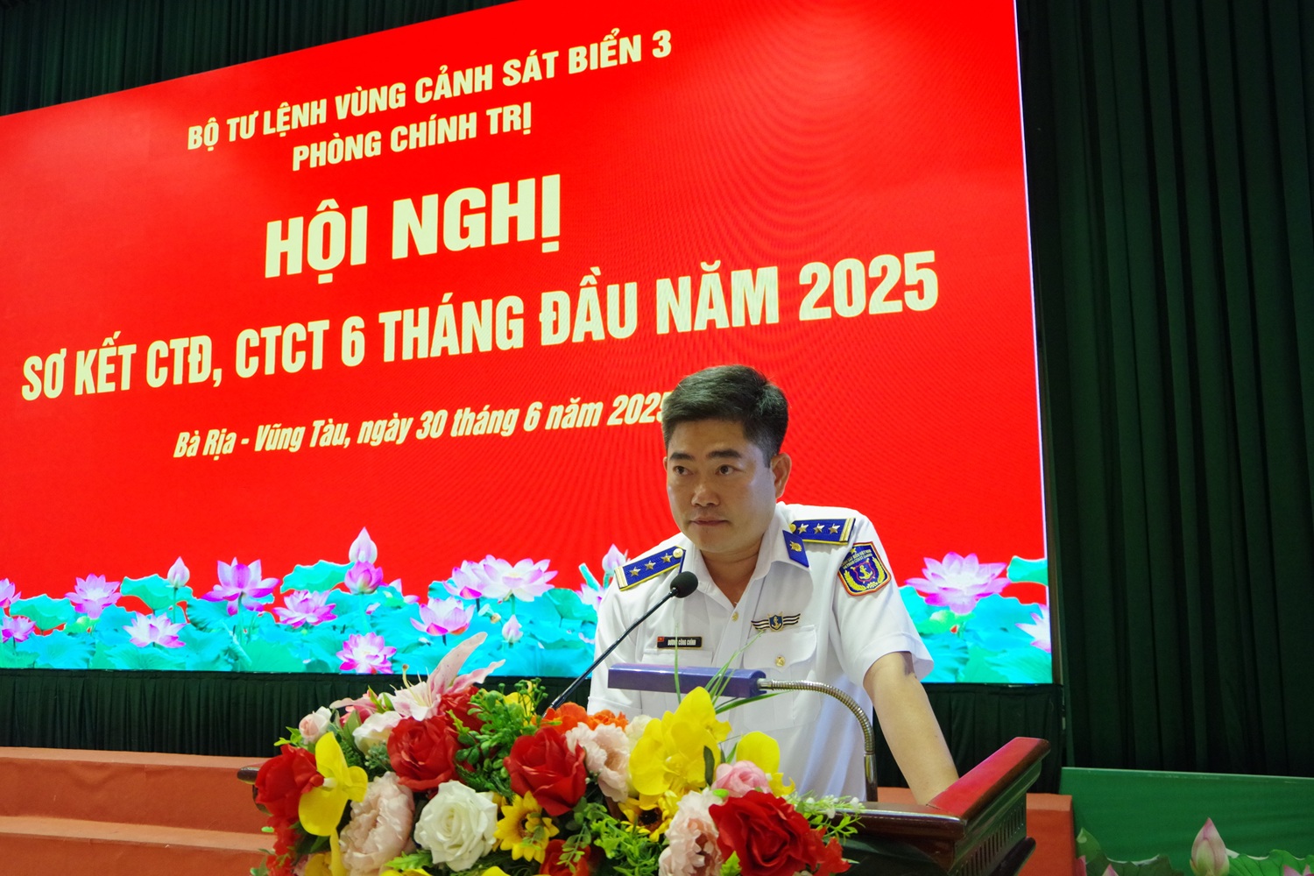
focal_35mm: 31
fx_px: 1131
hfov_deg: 60.3
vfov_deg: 42.3
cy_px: 438
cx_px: 657
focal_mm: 21
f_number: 5
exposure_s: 1/125
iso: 3200
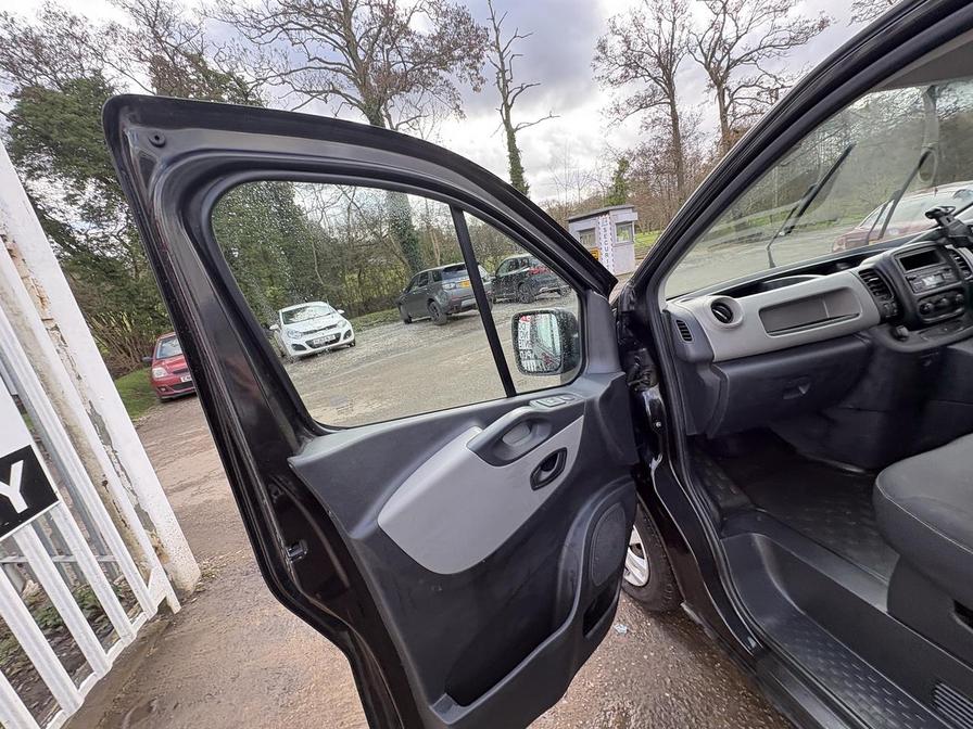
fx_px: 394
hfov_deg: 102.1
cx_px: 486
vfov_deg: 85.7
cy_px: 364
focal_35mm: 14
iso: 40
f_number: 2.2
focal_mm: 2.22
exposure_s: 1/103
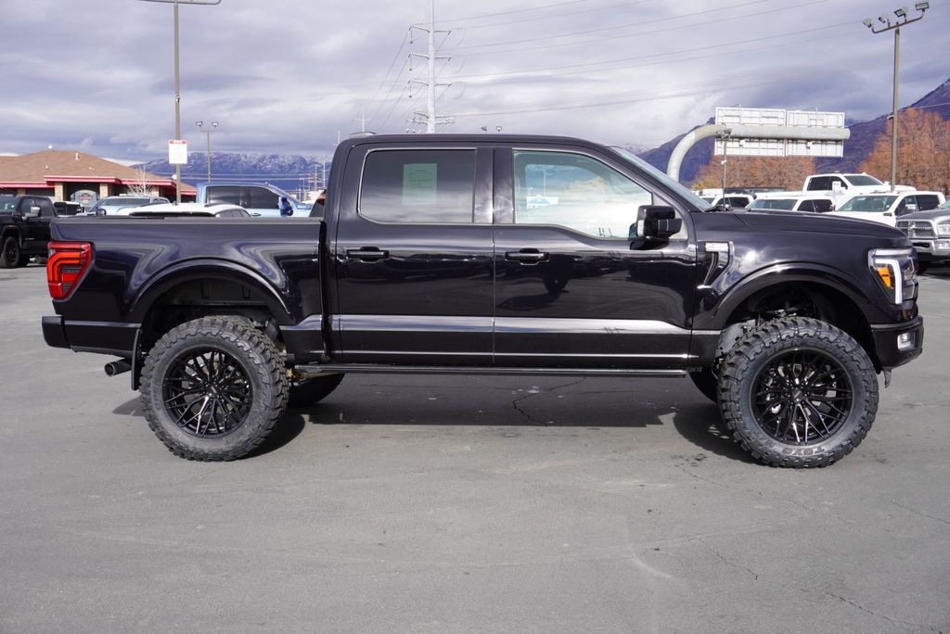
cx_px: 475
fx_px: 990
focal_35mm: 38
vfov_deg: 35.5
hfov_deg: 51.3
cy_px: 317
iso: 100
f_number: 8
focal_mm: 25
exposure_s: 1/100
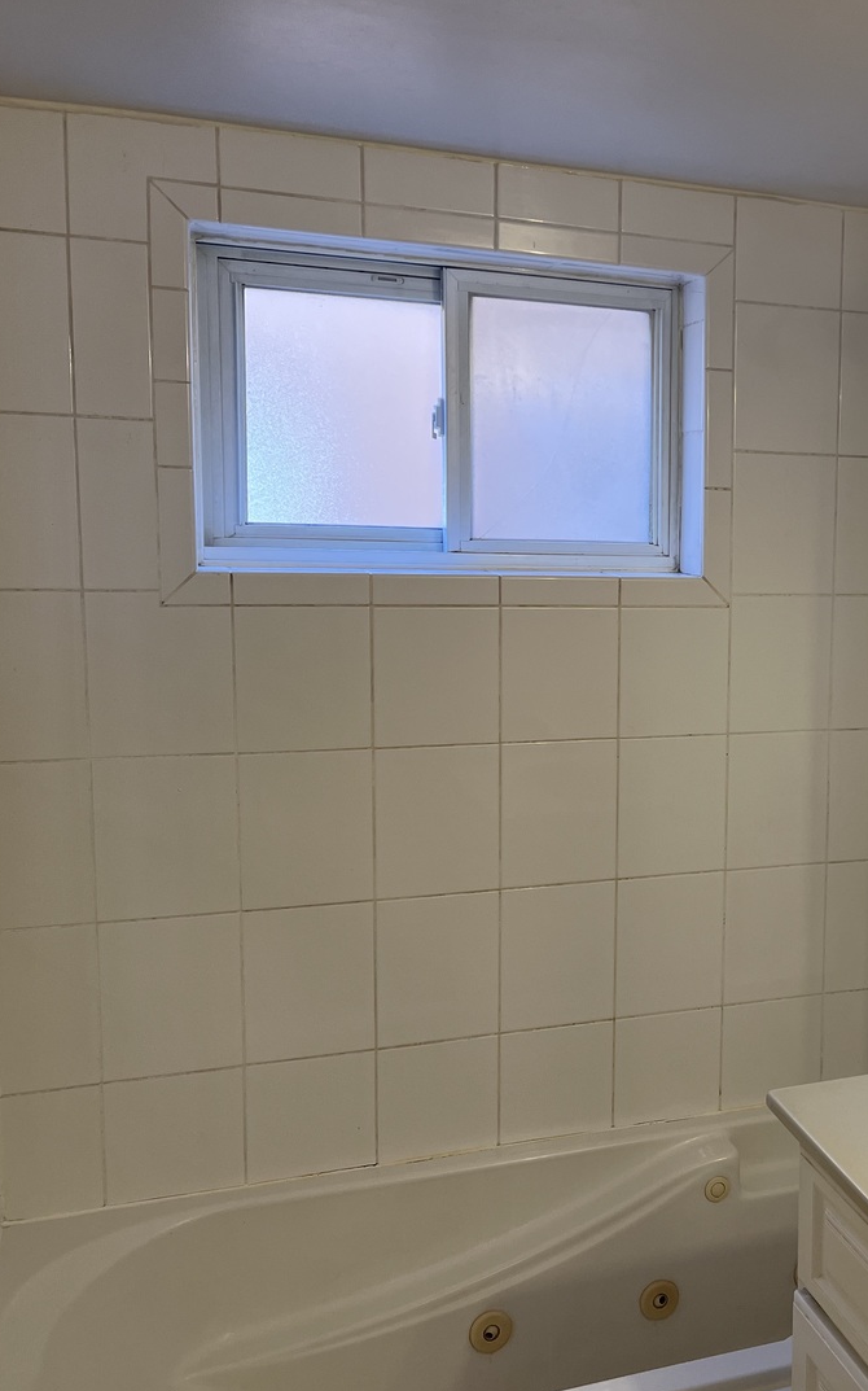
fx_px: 1401
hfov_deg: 32.5
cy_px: 695
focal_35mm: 37
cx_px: 799
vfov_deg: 52.8
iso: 64
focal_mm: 5.7
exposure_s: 1/60
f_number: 1.5
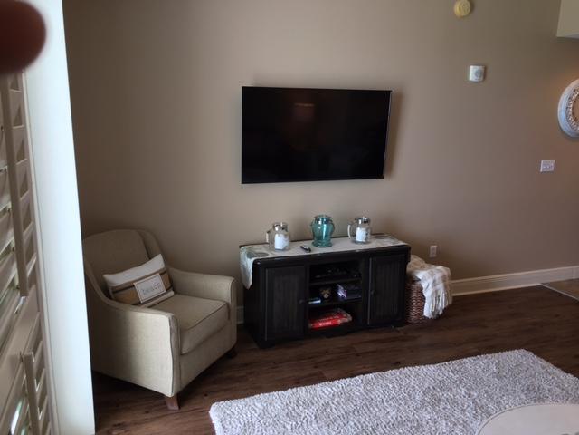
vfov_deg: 48.2
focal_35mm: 29
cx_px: 290
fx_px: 485
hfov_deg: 61.7
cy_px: 218
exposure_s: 1/40
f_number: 2.2
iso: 25
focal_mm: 4.15
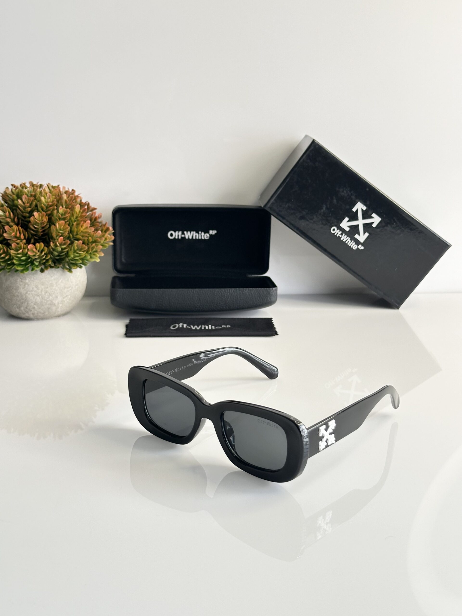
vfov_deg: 39.7
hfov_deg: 30.3
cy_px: 308
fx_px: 854
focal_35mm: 48
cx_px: 231
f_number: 1.78
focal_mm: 6.86
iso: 80
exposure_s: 1/63
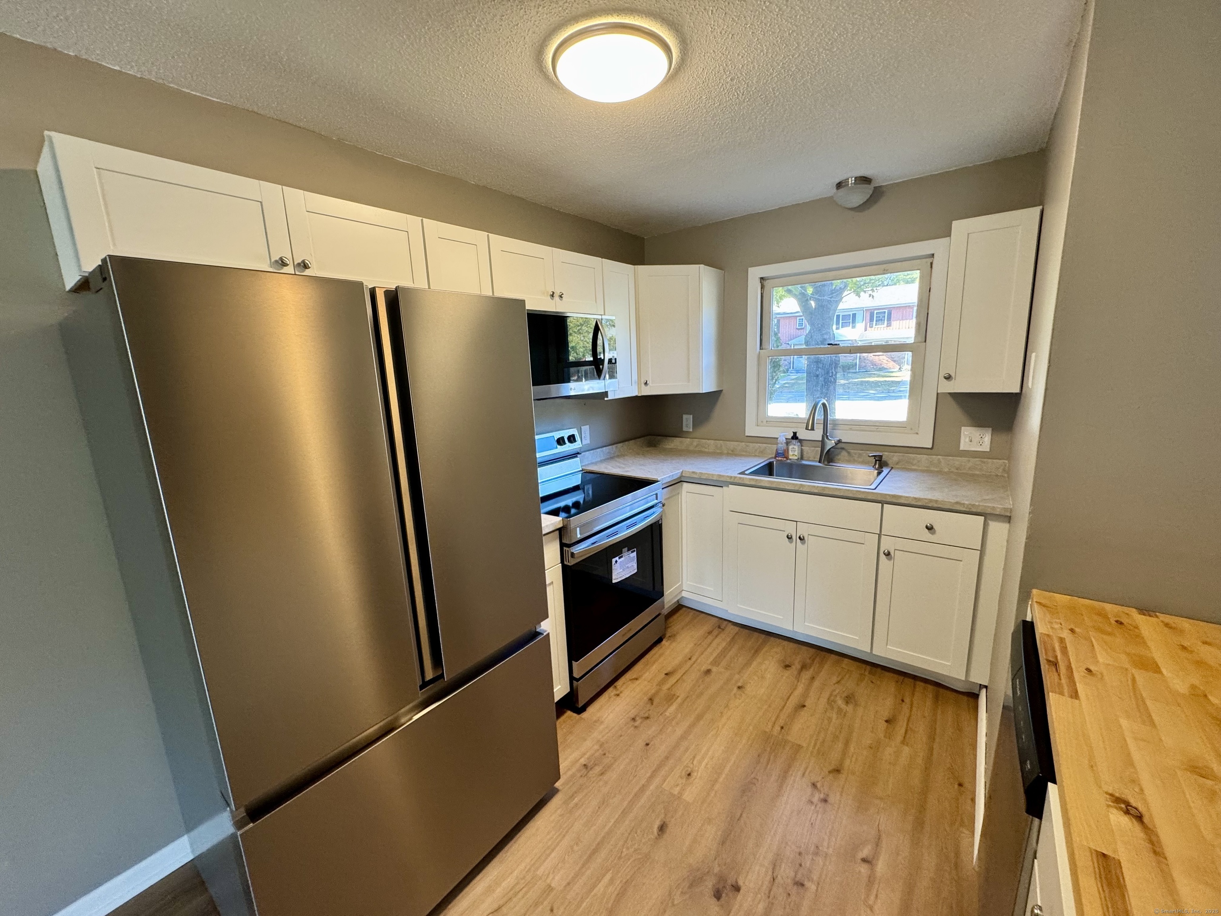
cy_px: 458
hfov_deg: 102.1
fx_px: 494
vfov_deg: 85.7
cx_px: 610
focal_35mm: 14
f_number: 2.2
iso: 200
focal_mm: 2.22
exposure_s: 1/60
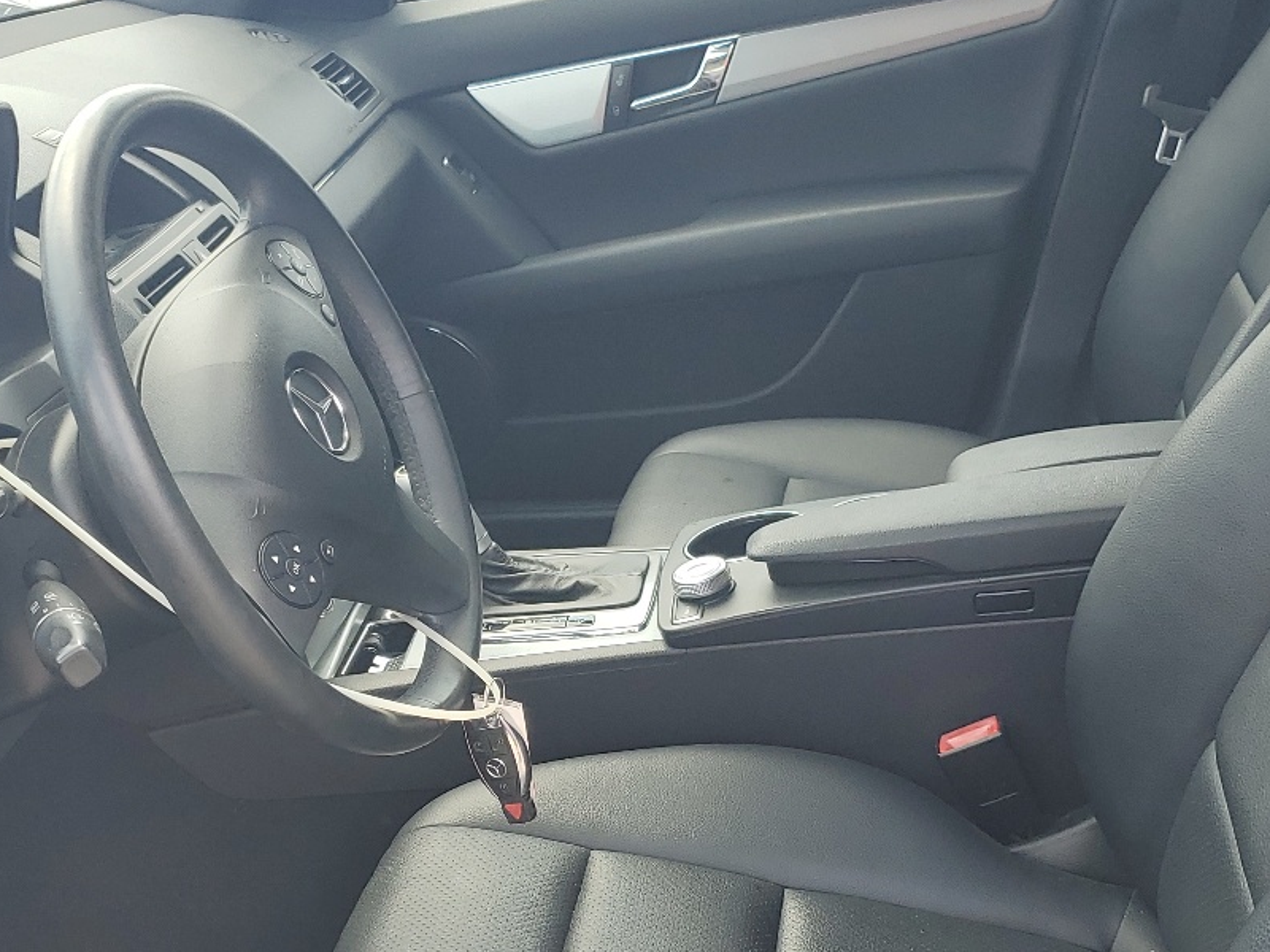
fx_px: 1908
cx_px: 511
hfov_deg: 36.7
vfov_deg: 27.6
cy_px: 739
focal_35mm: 52
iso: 50
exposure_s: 1/333
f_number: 1.5
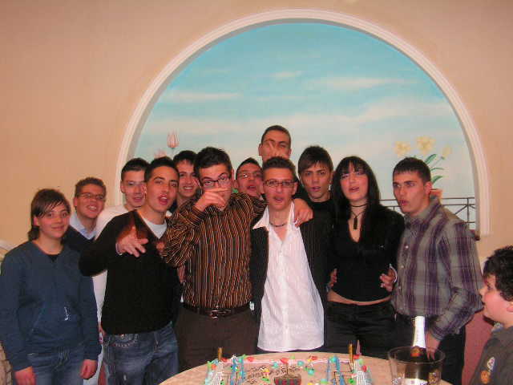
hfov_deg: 49.0
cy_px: 192
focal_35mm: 38
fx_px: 563
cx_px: 256
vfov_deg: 37.7
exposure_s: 1/40
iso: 200
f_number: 3.2
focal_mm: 6.4
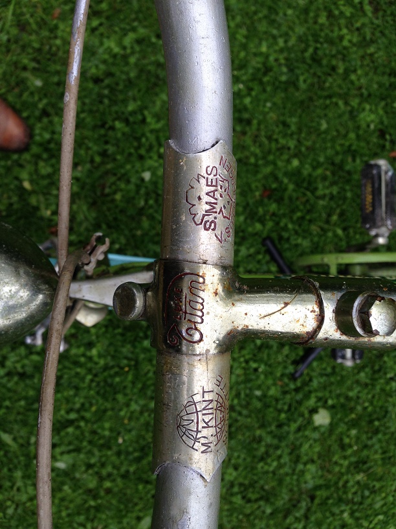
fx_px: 503
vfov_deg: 55.4
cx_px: 198
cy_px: 264
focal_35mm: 33
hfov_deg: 42.9
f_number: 2.4
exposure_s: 1/120
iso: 50
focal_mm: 4.12
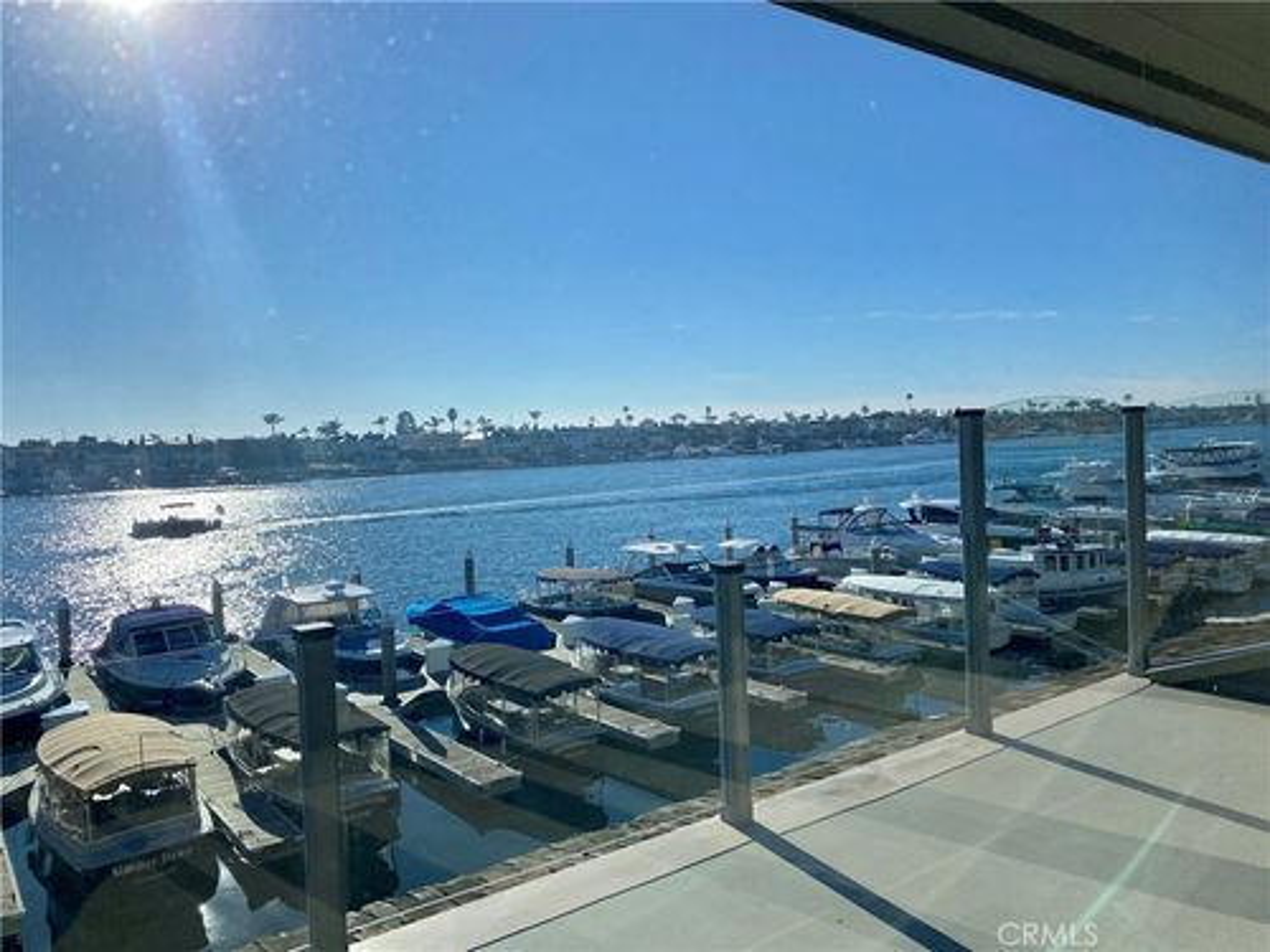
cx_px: 635
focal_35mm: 26
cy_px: 476
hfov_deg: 67.3
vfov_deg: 53.1
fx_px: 954
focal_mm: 4.25
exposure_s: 1/3731
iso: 32
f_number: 1.8
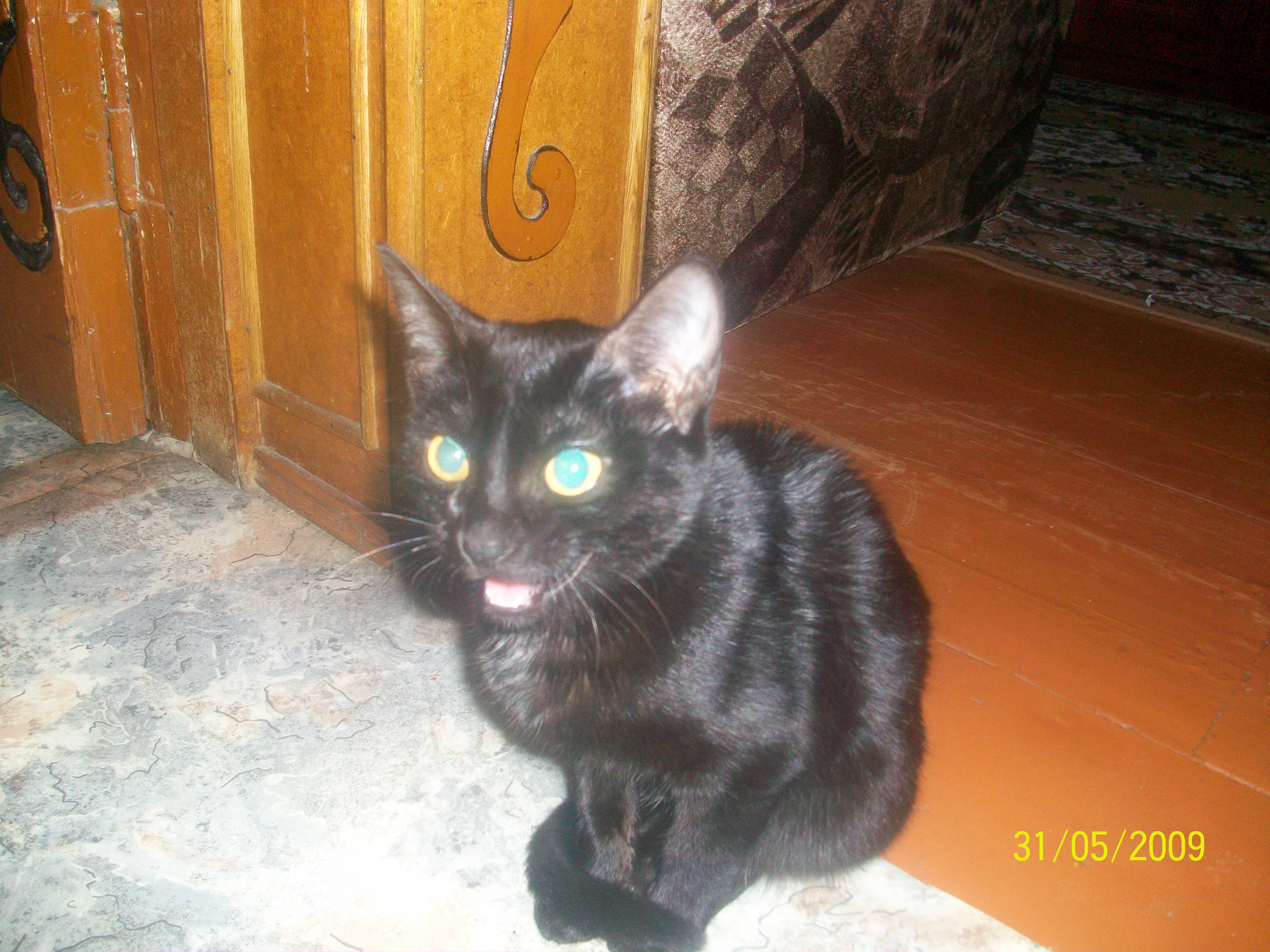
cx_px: 635
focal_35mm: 32
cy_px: 476
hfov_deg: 56.8
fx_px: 1174
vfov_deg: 44.2
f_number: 2.8
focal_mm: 5.7
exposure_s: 1/60
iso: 120
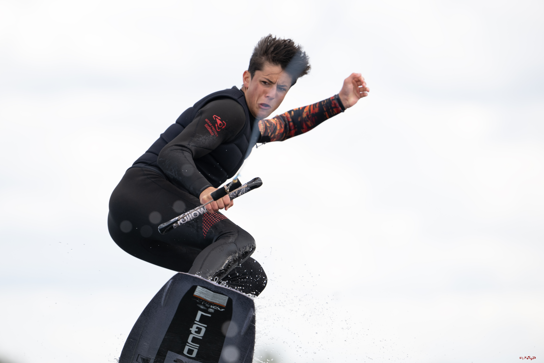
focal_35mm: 400
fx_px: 6044
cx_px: 272
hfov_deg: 5.2
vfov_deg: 3.4
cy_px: 182
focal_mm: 400
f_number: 4.5
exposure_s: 1/1600
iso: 500
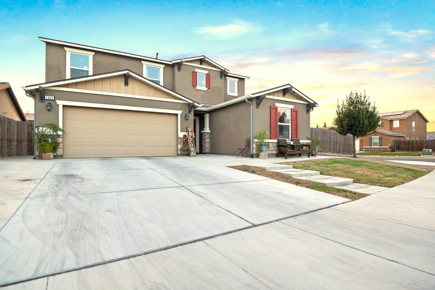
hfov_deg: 86.9
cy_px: 145
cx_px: 218
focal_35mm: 19
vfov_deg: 64.5
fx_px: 229
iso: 400
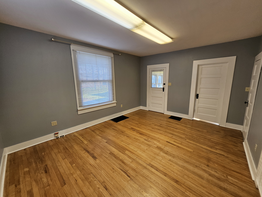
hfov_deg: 106.2
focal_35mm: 13
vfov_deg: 89.9
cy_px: 98
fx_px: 98
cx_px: 131
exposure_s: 1/60
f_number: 2.2
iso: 64
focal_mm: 1.74
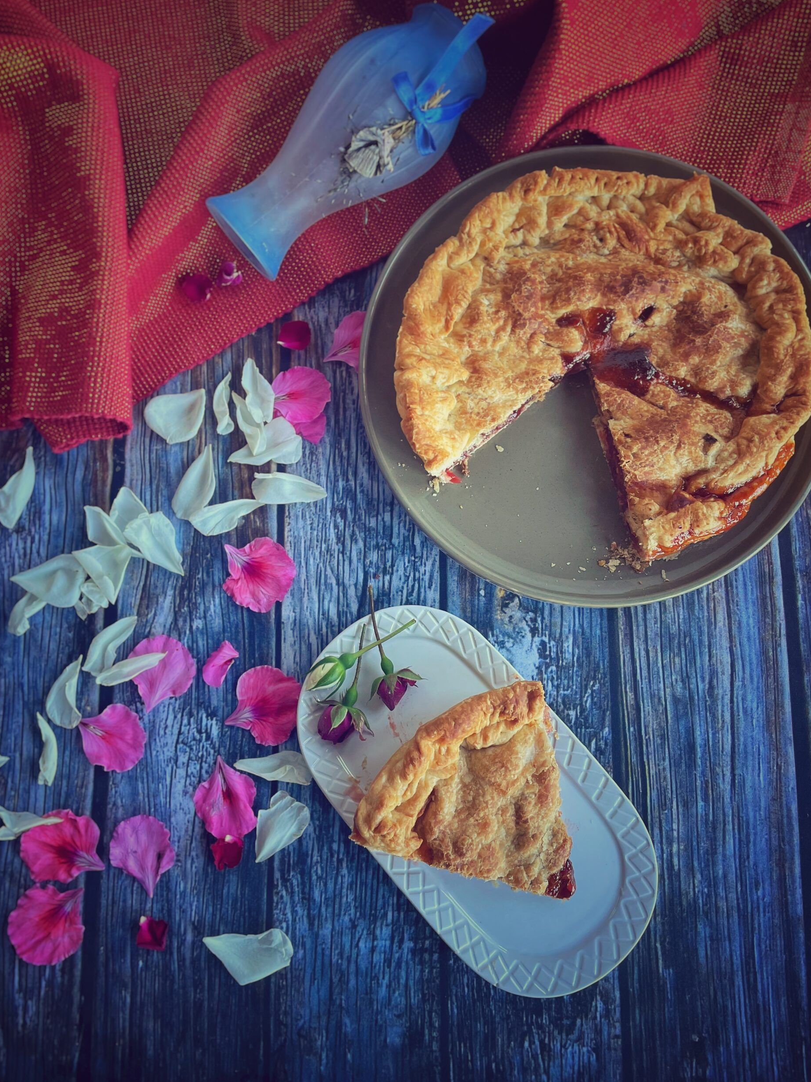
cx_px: 397
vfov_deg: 65.3
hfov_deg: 51.4
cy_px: 546
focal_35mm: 27
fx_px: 843
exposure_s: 1/95
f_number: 1.6
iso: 125
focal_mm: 4.2
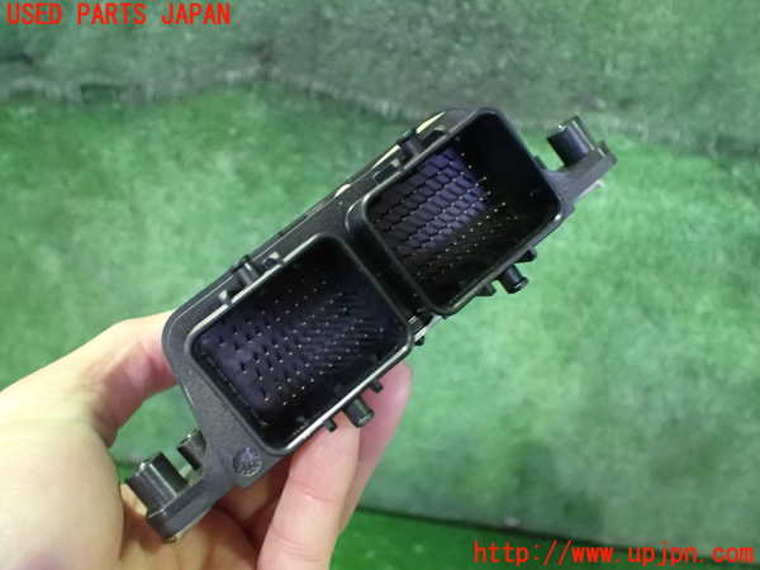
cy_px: 285
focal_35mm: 30
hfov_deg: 60.0
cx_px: 380
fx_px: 659
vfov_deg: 46.8
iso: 1600
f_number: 2.3
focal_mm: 5.4
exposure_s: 1/25
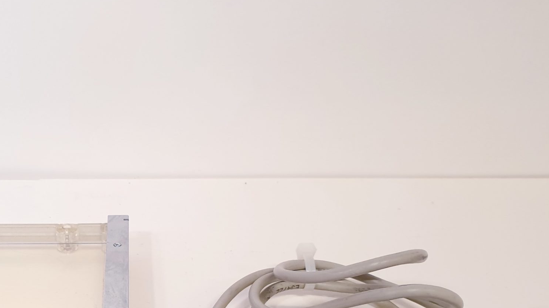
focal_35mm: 49
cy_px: 298
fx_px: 713
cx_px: 88
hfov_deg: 39.9
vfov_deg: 23.5
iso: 125
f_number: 2.4
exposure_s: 1/50
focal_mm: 4.3
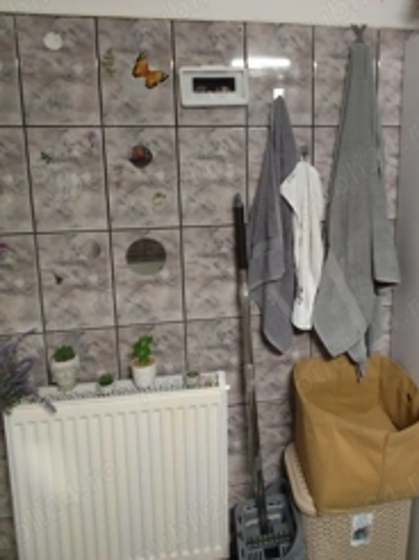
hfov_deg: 51.8
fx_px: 420
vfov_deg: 66.2
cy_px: 204
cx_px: 285
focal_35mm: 26
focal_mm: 1.65
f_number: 2.2
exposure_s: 1/33.3
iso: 640
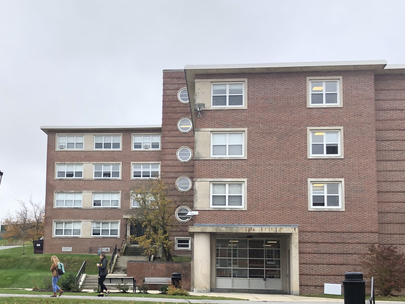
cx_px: 156
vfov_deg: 29.3
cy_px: 220
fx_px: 573
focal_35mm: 49
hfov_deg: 38.7
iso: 20
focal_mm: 4
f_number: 1.8
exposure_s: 1/318
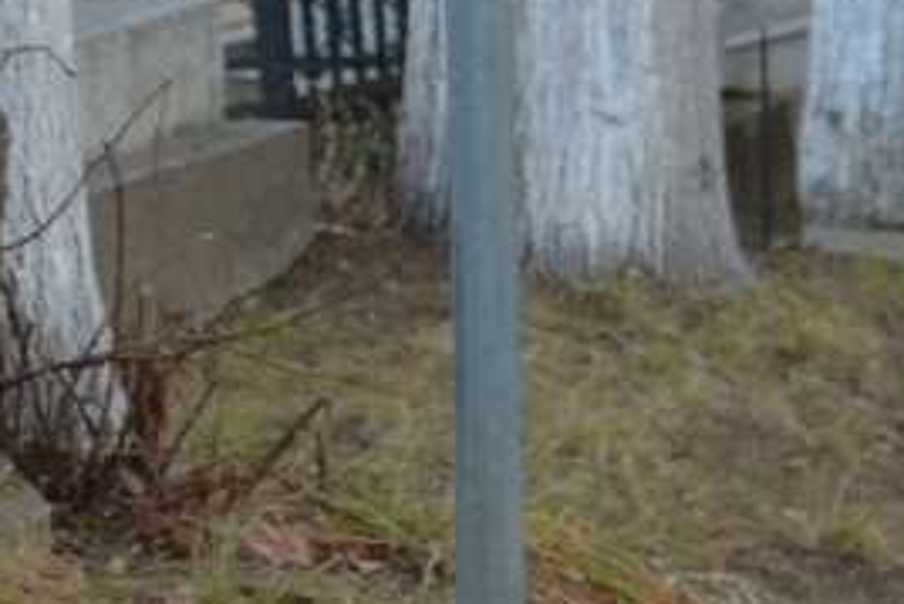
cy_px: -132
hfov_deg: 7.1
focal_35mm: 282
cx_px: 1778
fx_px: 7085
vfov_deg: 4.9
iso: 400
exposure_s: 1/80
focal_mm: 42
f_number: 4.8
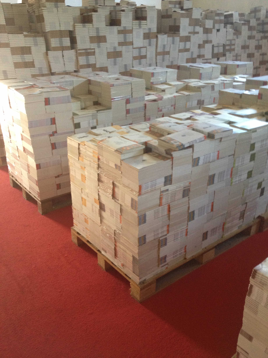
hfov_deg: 40.7
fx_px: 361
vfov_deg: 52.6
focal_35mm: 35
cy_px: 179
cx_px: 134
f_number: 2.4
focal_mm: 4.28
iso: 200
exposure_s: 1/20
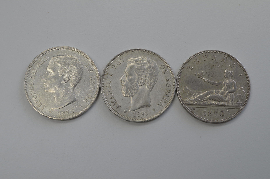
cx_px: 135
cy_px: 90
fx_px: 404
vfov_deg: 25.0
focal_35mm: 54
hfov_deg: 36.9
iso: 250
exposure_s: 1/60
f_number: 8
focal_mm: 36
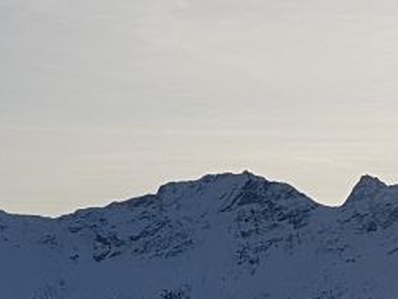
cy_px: 440
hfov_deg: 12.0
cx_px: 270
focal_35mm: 165
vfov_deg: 8.8
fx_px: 1897
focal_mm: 4.2
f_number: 1.7
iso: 50
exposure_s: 1/5472
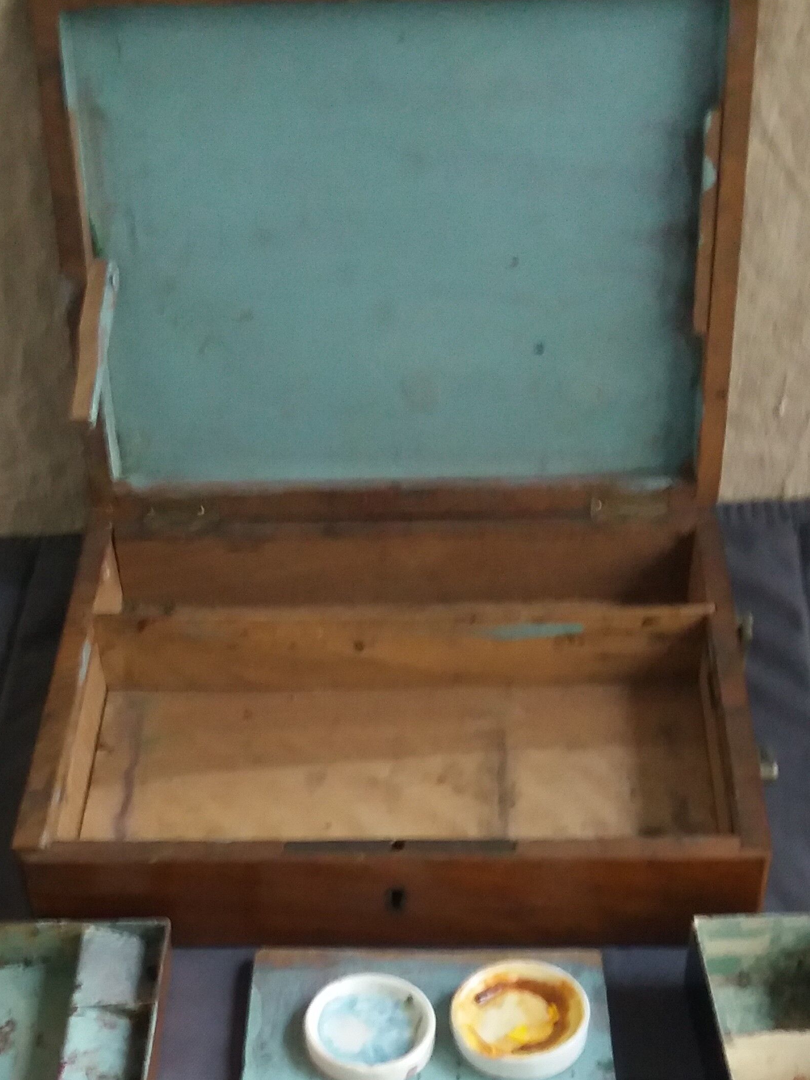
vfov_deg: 33.9
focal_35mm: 54
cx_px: 383
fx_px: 1685
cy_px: 935
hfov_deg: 27.0
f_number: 1.9
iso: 200
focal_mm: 3.7
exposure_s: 1/17
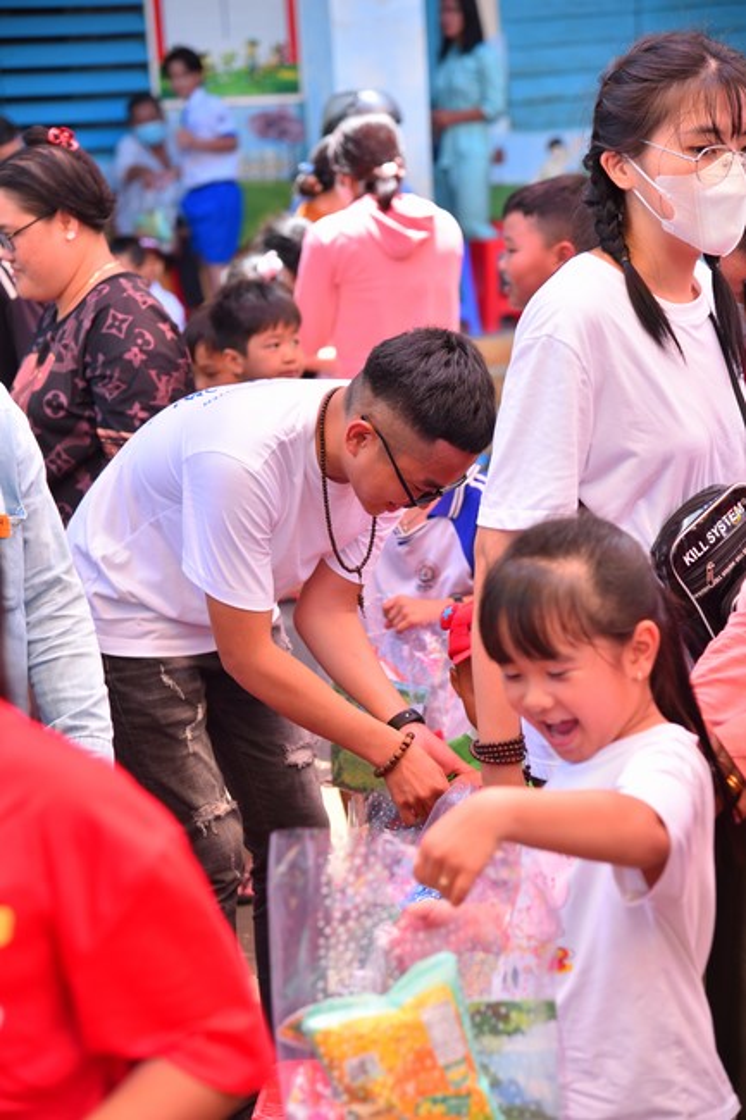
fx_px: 2954
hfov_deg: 14.4
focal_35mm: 95
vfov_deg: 21.5
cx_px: 373
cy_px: 560
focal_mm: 95
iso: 200
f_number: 5
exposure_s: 1/250
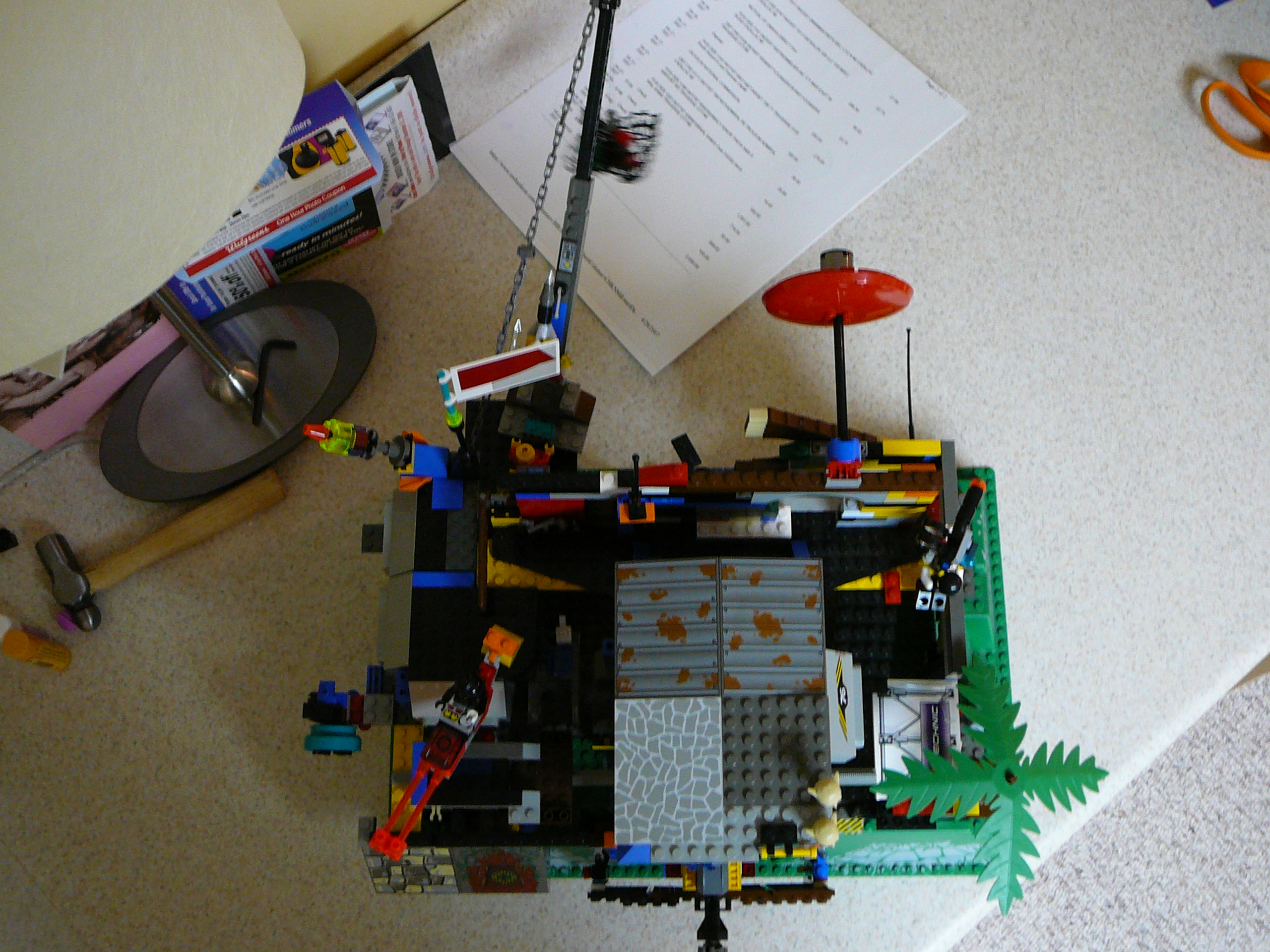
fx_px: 1431
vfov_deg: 36.8
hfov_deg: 47.9
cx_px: 635
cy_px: 476
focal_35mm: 39
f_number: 3
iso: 200
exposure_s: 1/10
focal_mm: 5.8
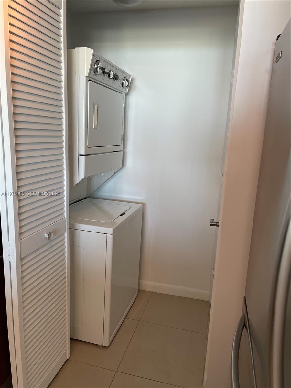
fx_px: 291
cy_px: 194
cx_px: 146
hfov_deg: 53.1
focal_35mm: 26
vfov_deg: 67.3
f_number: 1.6
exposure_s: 1/60
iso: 80
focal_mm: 5.1
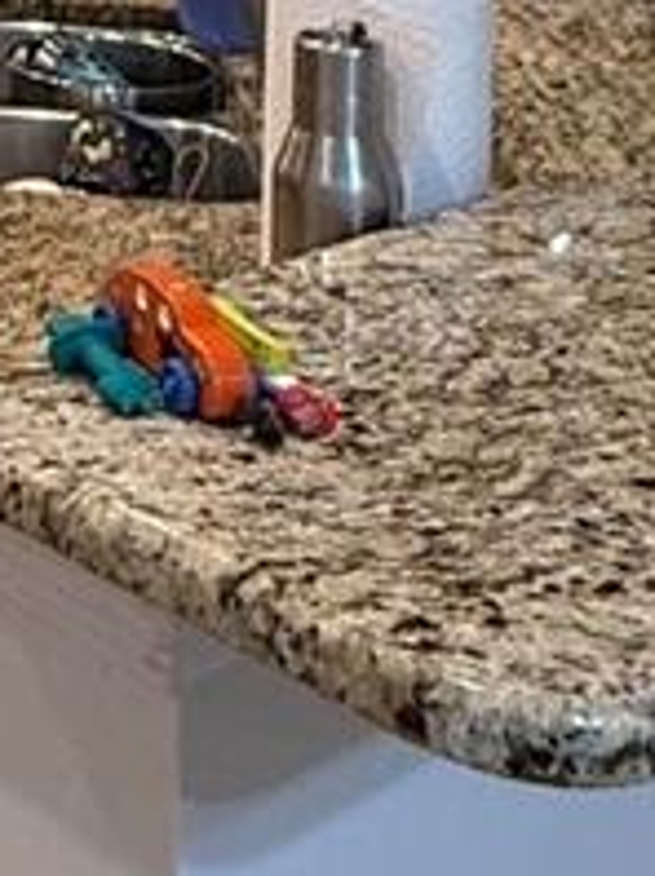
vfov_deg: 19.8
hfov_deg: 15.5
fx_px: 2149
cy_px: -465
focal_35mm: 85
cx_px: -429
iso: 250
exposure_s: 1/60
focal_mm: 2.22
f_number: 2.2
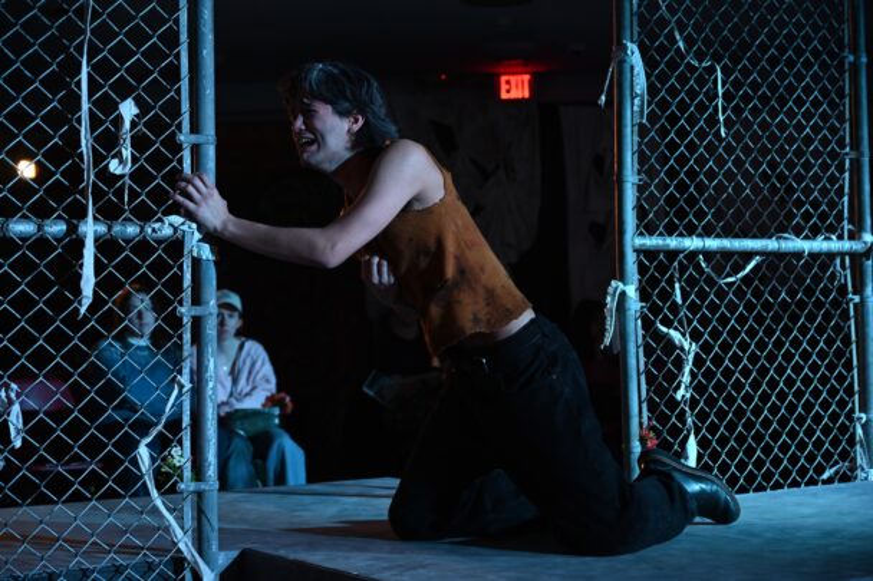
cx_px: 436
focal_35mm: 59
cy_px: 290
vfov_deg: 23.0
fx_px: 1430
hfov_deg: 33.9
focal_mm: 59
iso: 1250
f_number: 4
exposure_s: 1/40
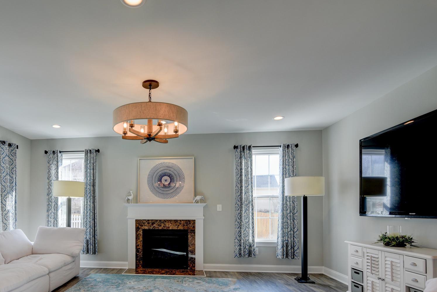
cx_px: 150
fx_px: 267
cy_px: 200
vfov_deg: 55.8
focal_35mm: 22
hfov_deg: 76.3
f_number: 7.1
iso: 200
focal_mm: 16
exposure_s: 1/25
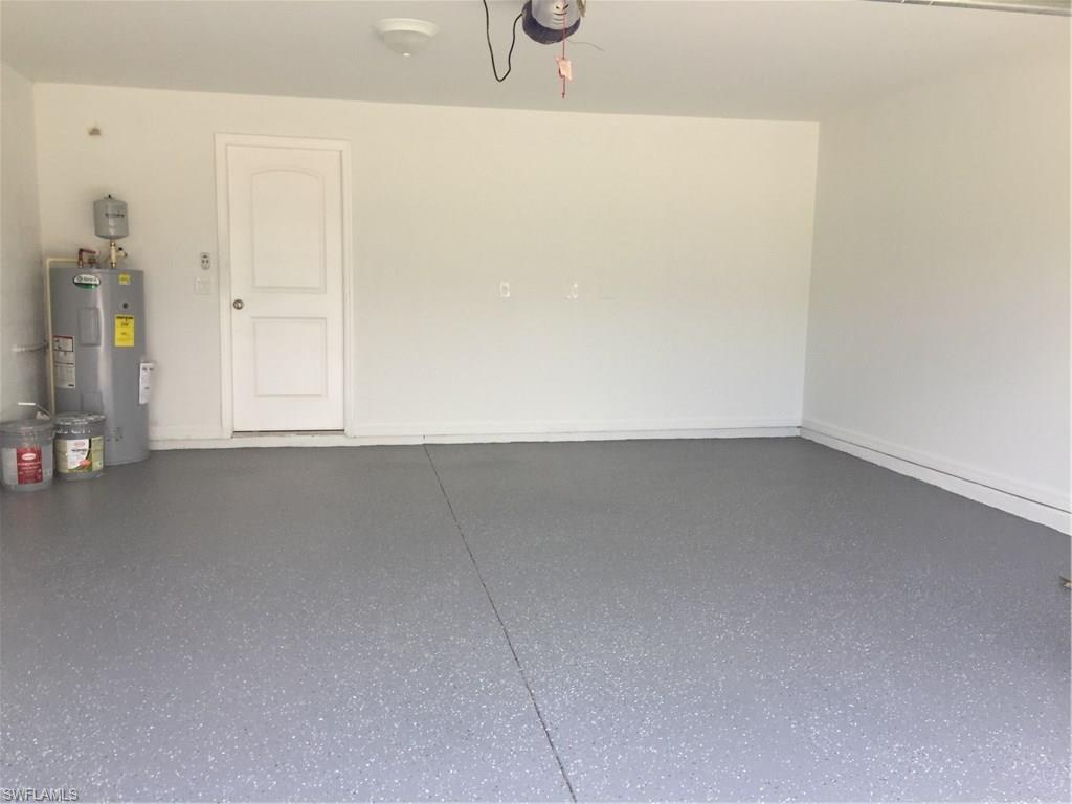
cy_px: 402
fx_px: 898
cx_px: 536
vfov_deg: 48.2
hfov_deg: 61.7
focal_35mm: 29
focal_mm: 4.15
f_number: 2.2
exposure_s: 1/262
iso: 32
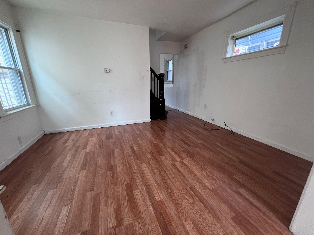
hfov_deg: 106.2
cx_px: 157
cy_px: 118
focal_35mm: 13
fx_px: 118
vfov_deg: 89.9
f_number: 1.8
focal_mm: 1.57
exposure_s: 1/99
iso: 125
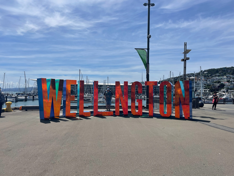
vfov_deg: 53.1
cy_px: 88
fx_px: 176
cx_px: 117
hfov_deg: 67.3
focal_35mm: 26
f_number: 1.6
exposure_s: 1/6897
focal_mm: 4.2
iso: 32
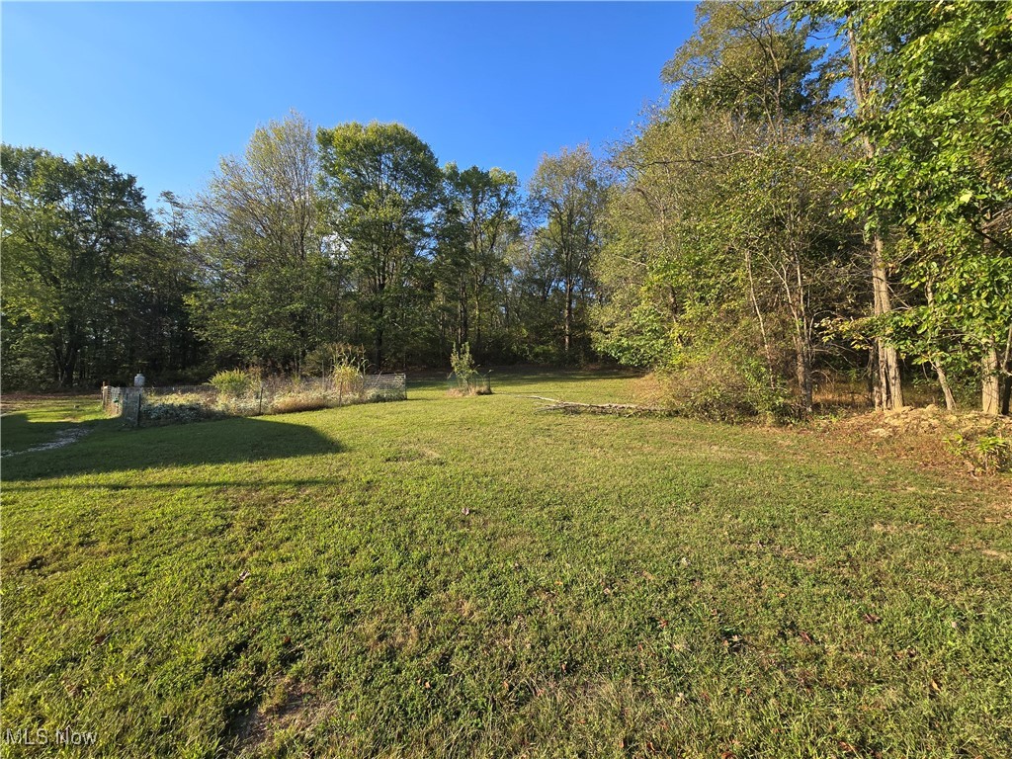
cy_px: 380
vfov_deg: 89.9
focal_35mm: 13
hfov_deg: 106.2
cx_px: 506
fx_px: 380
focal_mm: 2.2
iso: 50
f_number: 2.2
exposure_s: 1/801
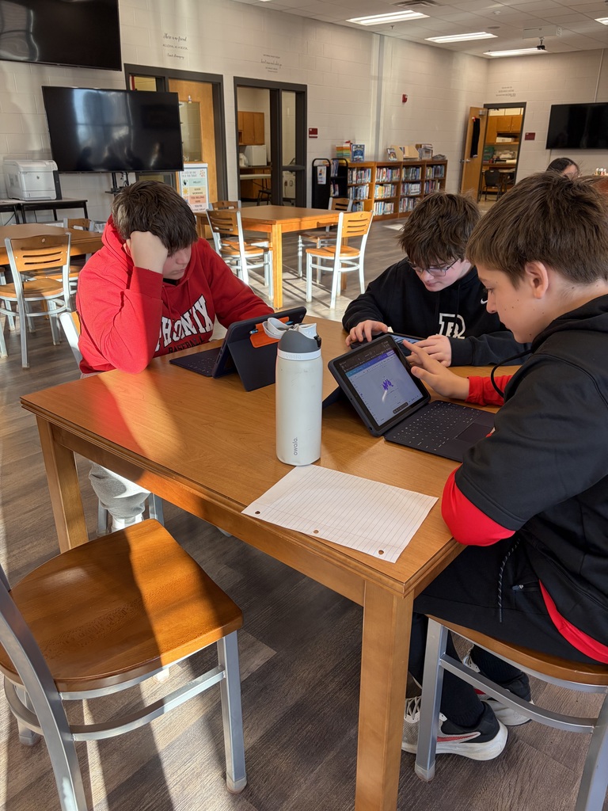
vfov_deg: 67.3
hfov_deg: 53.1
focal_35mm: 26
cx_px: 304
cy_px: 406
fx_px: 609
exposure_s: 1/136
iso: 100
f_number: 1.6
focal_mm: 5.96
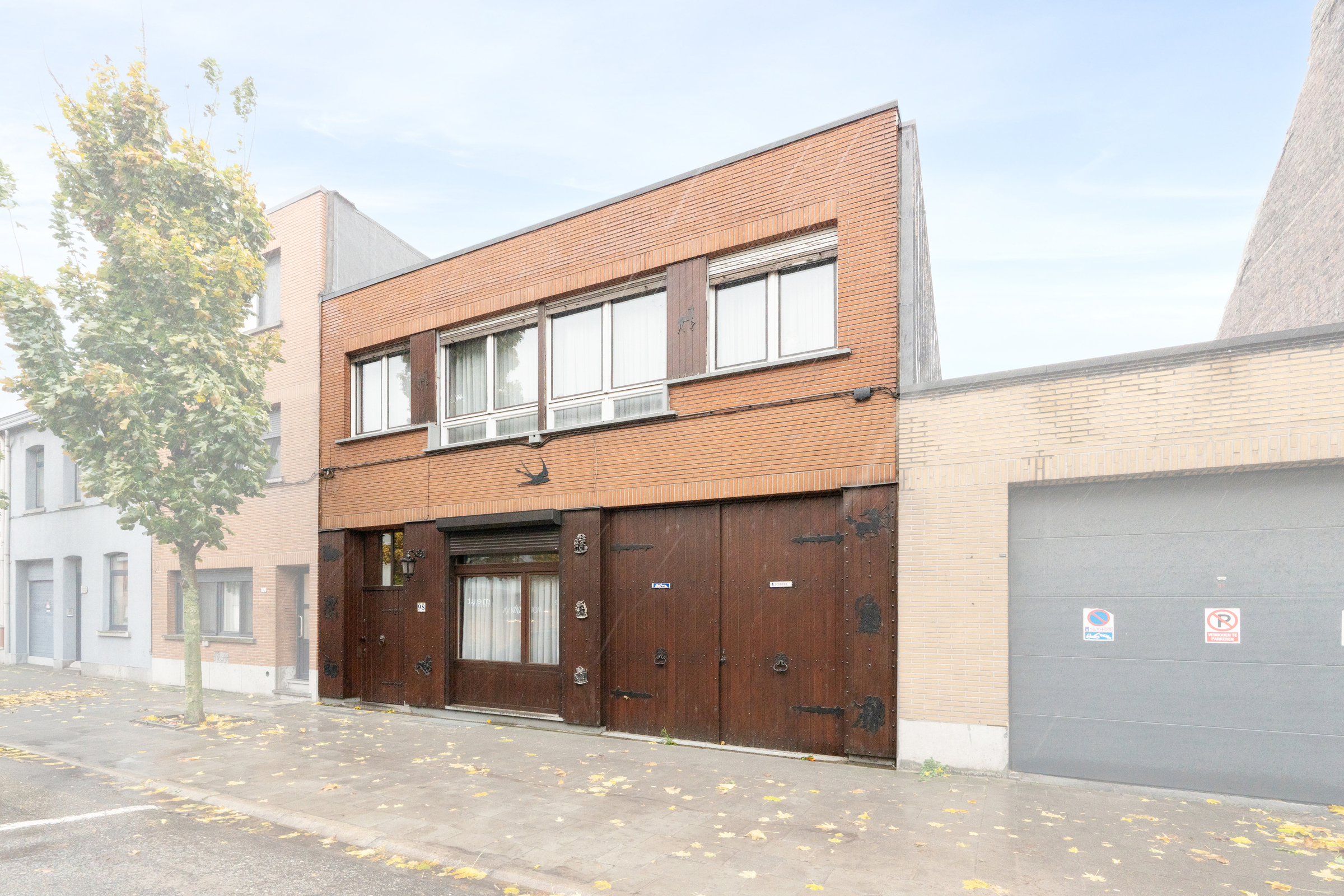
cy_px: 448
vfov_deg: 72.1
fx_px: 616
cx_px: 672
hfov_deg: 95.0
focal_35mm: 16
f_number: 10
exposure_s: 1/160
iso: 1000
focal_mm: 16.5
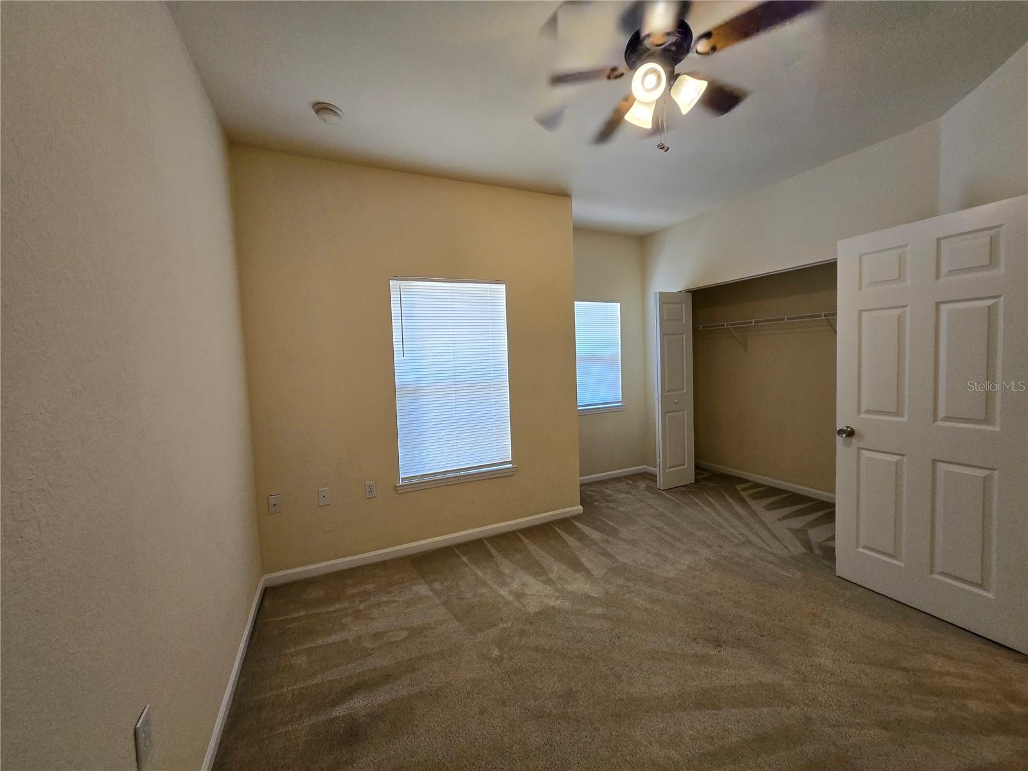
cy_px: 386
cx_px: 514
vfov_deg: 89.9
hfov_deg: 106.2
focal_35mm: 13
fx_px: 386
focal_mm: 1.7
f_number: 2.2
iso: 125
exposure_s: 1/60
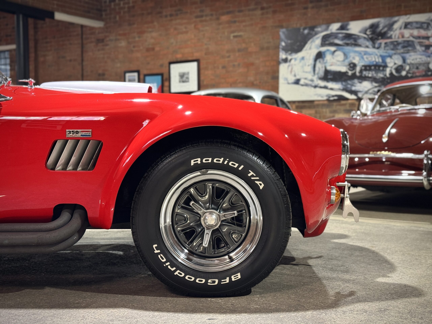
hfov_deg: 39.7
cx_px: 216
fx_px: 599
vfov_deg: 30.3
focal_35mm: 48
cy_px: 162
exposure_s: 1/40
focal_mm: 6.76
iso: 320
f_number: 1.78
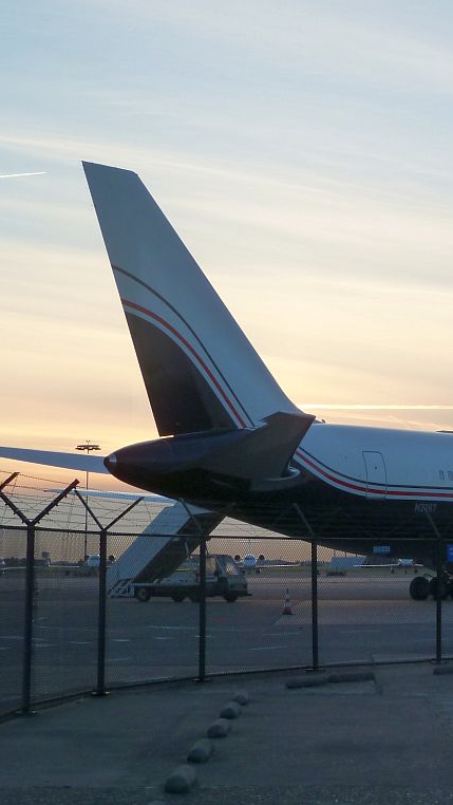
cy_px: 402
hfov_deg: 15.6
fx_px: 1622
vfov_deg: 27.9
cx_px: 449
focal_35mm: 76
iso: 125
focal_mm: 8.5
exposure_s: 1/125
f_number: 3.8
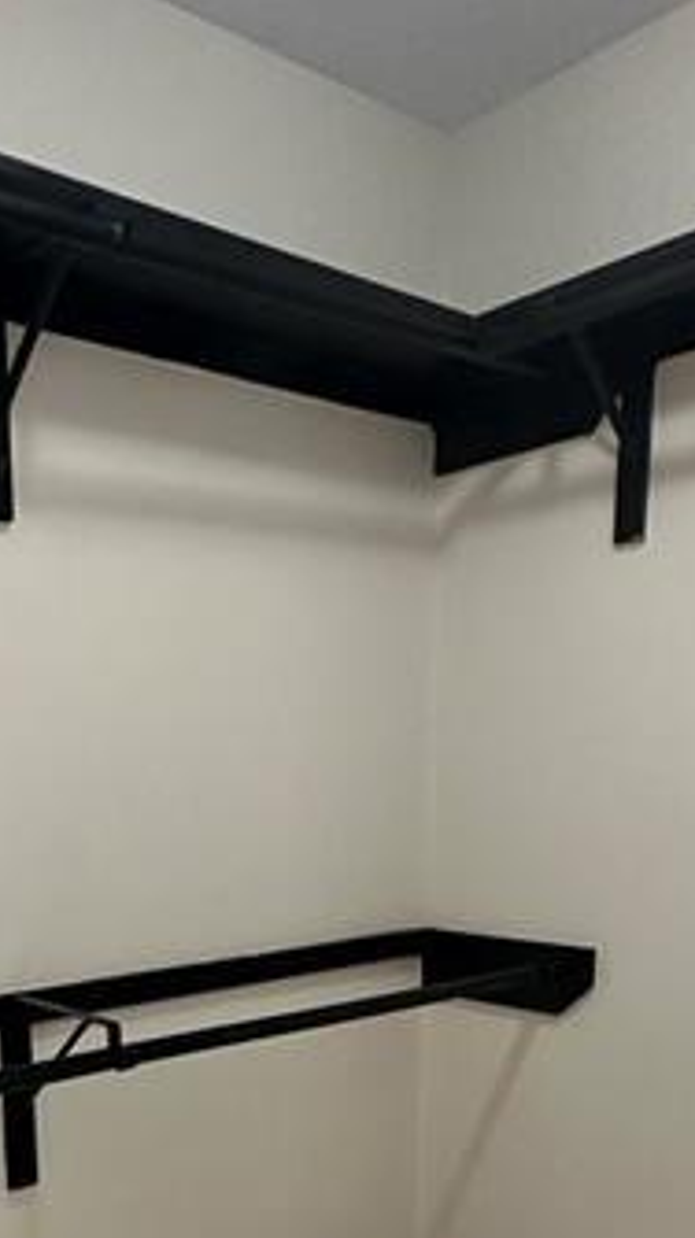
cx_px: 140
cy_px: 1001
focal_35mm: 35
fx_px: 1149
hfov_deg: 32.7
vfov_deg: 52.7
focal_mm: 2.22
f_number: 2.2
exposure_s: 1/60
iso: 320
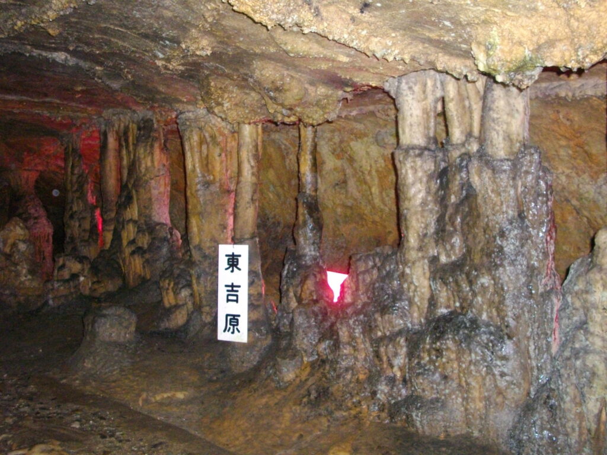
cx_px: 304
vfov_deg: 38.7
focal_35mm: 37
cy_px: 228
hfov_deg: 50.1
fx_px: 649
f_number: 2.8
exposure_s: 1/50
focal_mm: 6.2
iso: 463
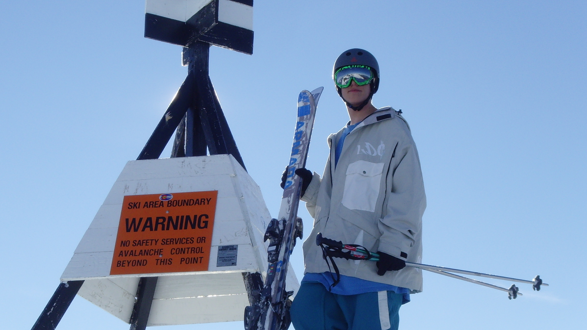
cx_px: 262
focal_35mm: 87
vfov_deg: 13.9
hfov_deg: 24.4
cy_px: 177
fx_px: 1354
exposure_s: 1/350
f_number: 7.2
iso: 80
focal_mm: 11.8
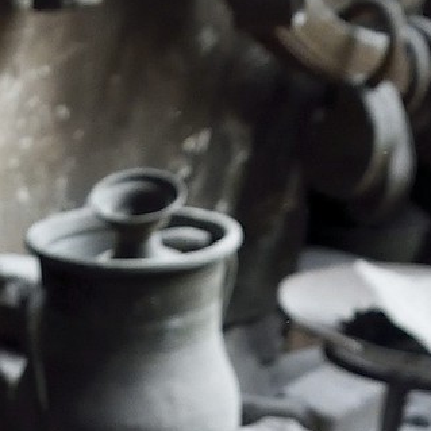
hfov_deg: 8.1
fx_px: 2888
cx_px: -435
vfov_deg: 7.6
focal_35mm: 205
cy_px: 1217
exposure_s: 1/160
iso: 1600
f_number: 4.5
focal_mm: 32
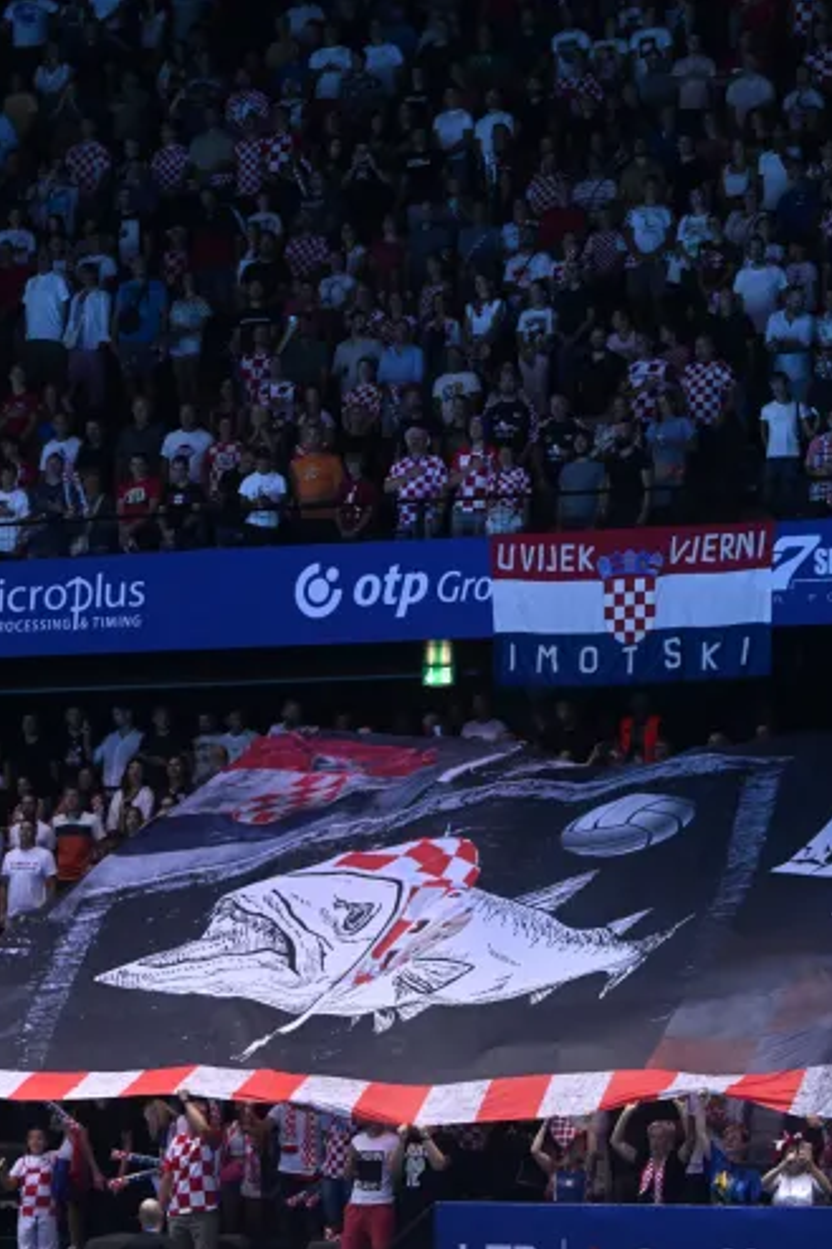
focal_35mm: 154
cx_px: 736
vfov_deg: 13.3
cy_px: 638
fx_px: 5342
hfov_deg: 8.9
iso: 4000
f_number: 4
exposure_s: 1/1000
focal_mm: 100
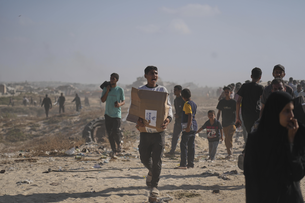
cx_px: 152
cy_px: 102
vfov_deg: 13.0
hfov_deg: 19.5
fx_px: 890
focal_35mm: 105
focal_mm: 105
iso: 100
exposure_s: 1/2500
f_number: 4
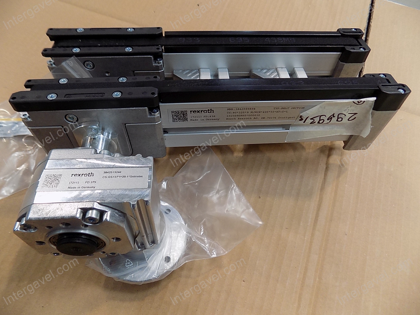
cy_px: 158
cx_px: 210
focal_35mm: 23
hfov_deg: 73.9
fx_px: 279
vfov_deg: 58.9
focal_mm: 4
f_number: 3.1
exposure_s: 1/30
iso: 125
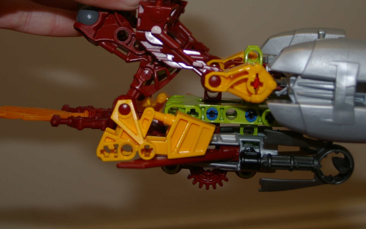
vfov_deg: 15.1
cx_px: 153
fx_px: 858
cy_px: 63
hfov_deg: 24.1
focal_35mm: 86
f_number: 4.5
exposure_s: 1/45
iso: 200
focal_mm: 34
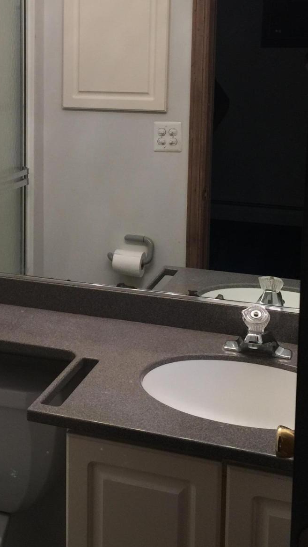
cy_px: 168
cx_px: 48
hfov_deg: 21.8
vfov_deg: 37.9
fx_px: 784
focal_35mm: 54
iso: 32
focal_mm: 4.15
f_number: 2.2
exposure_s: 1/30
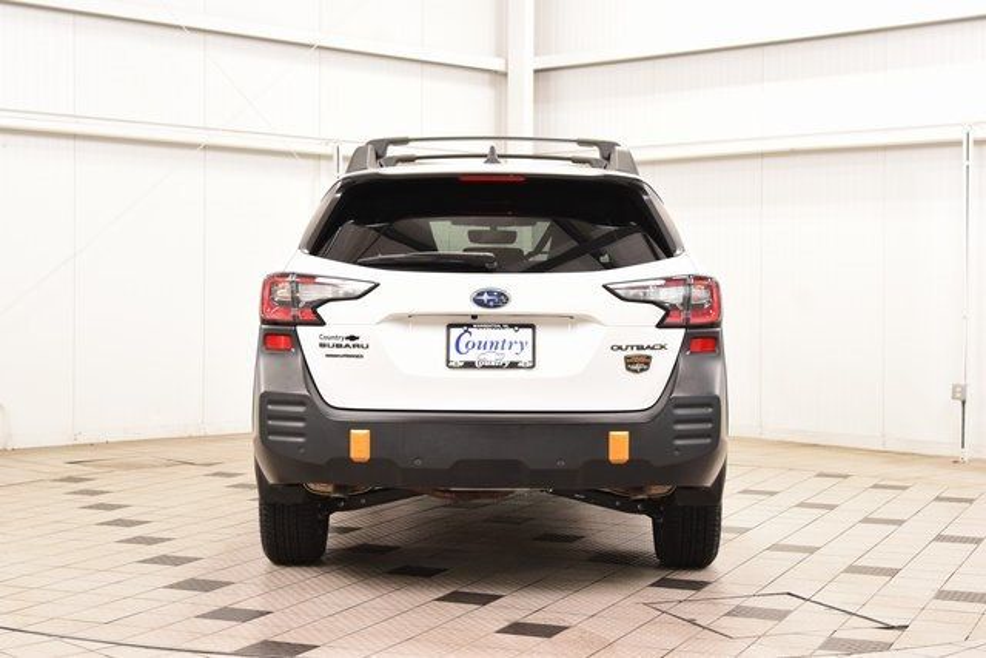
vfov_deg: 22.6
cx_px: 493
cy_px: 329
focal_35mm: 60
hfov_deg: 33.4
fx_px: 1644
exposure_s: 1/60
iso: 1600
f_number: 6.3
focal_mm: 40
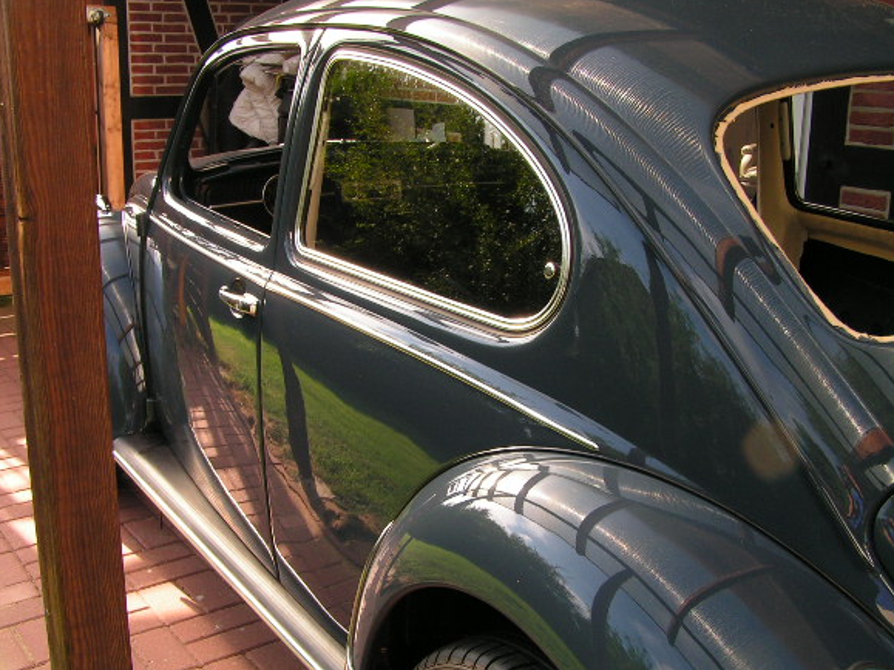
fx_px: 1084
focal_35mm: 42
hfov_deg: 44.8
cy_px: 313
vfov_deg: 34.3
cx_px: 443
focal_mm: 6.3
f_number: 4.5
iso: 50
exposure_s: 1/100
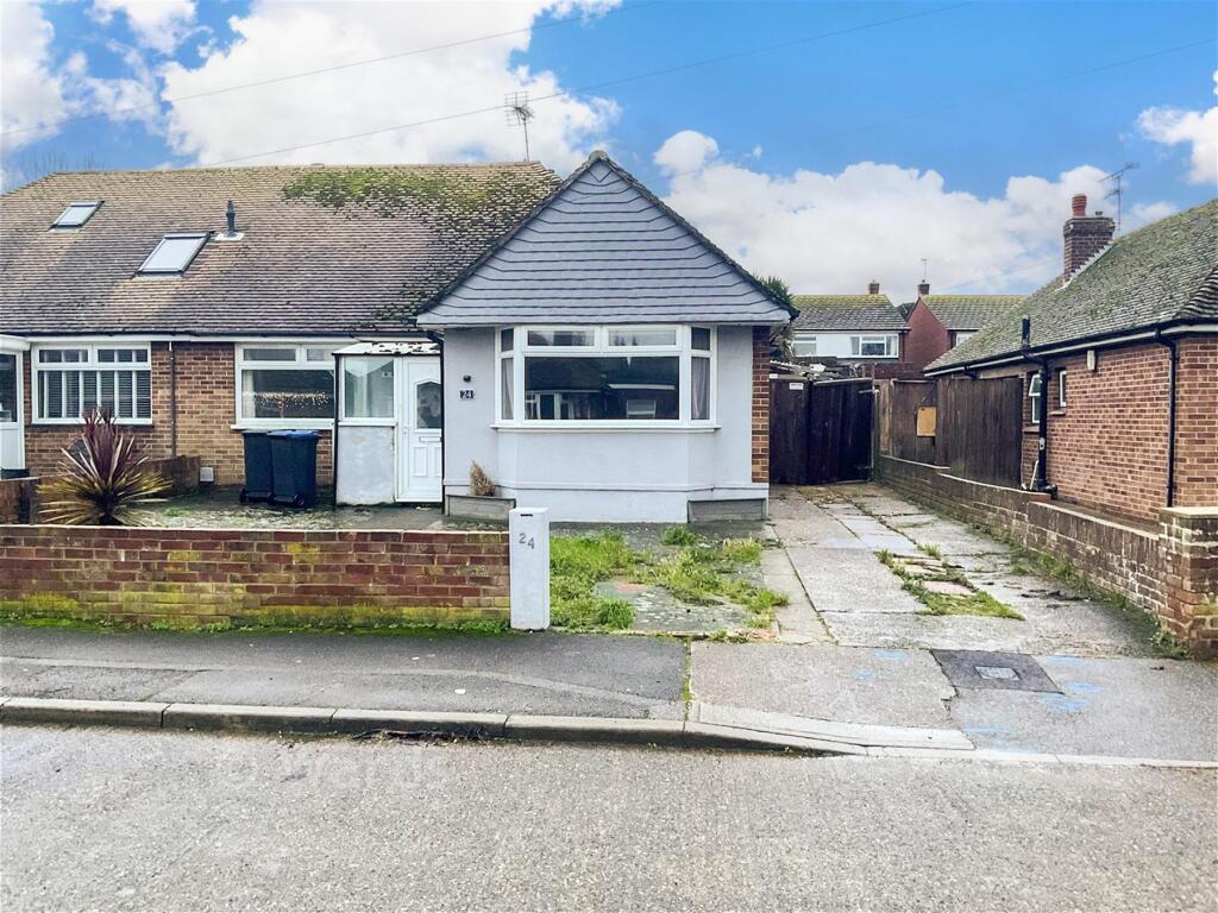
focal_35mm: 29
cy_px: 456
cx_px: 609
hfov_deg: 61.7
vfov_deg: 48.2
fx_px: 1020
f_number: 1.8
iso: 80
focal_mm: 3
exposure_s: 1/60
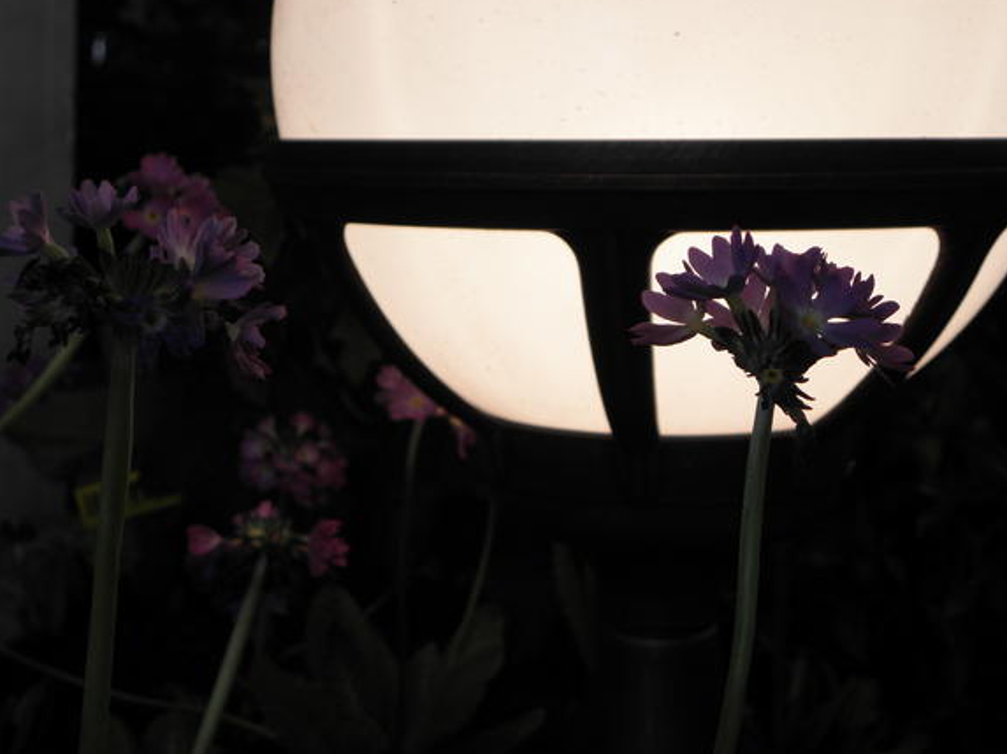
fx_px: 1657
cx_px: 561
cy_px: 369
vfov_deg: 25.6
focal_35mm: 57
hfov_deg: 33.8
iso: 64
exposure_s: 1/80
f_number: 3.5
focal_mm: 9.22
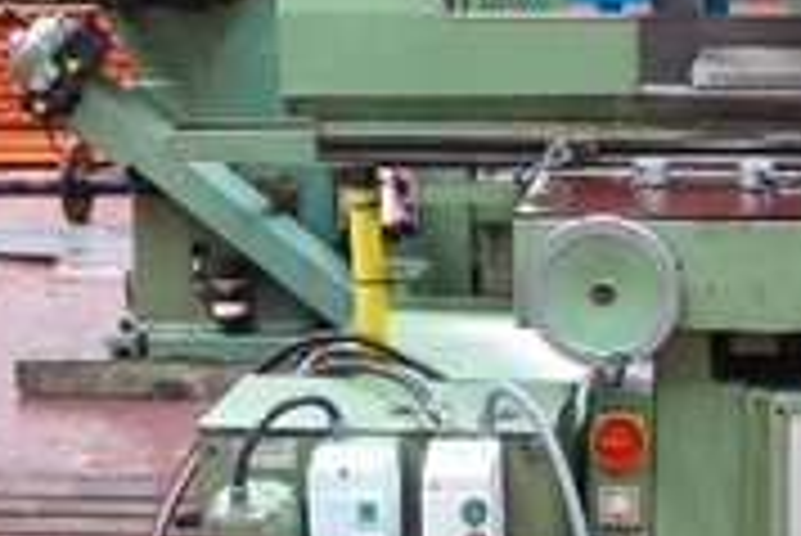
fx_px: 2160
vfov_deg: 14.0
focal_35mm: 97
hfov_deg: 20.2
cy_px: 90
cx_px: 837
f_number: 3.5
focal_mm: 16
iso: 1600
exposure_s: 1/160
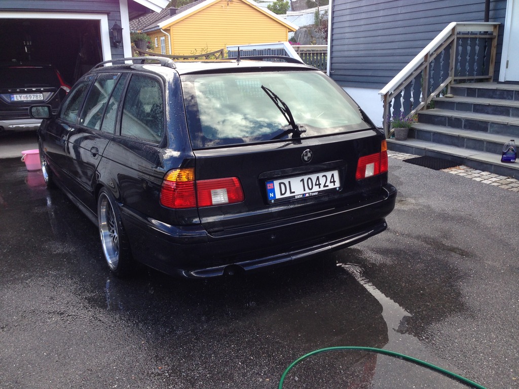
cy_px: 194
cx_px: 260
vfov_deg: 42.9
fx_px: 495
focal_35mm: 33
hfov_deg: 55.4
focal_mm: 4.12
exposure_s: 1/148
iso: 50
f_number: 2.4
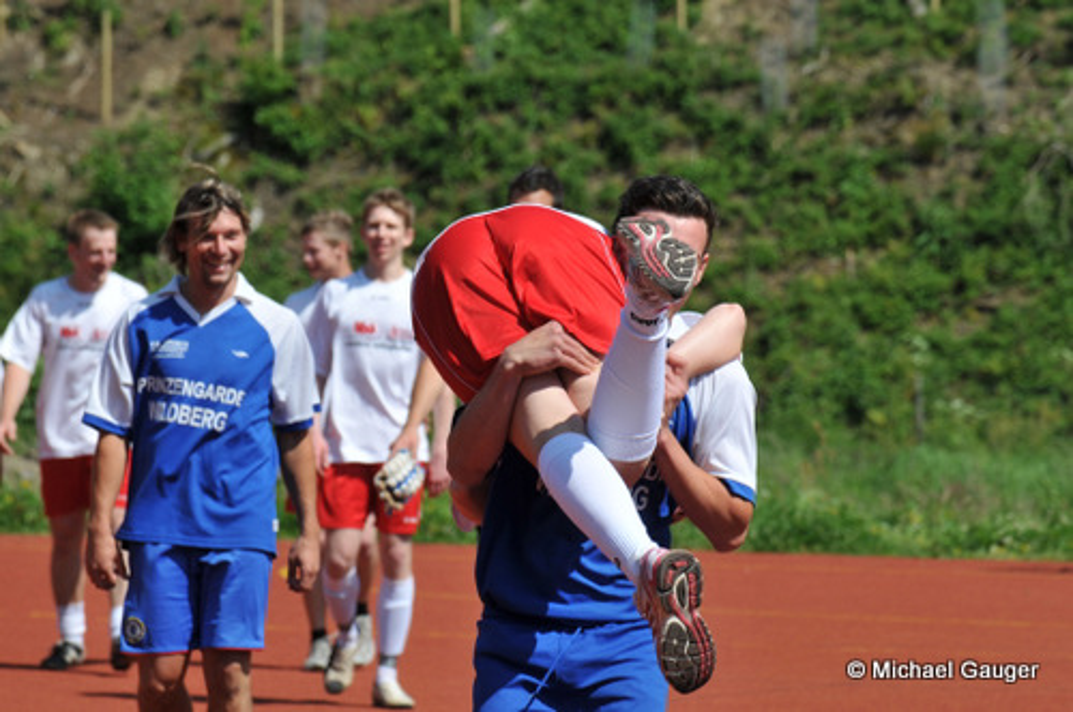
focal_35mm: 255
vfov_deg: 5.4
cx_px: 536
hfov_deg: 8.1
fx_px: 7590
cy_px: 356
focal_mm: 170
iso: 200
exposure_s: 1/640
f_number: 8
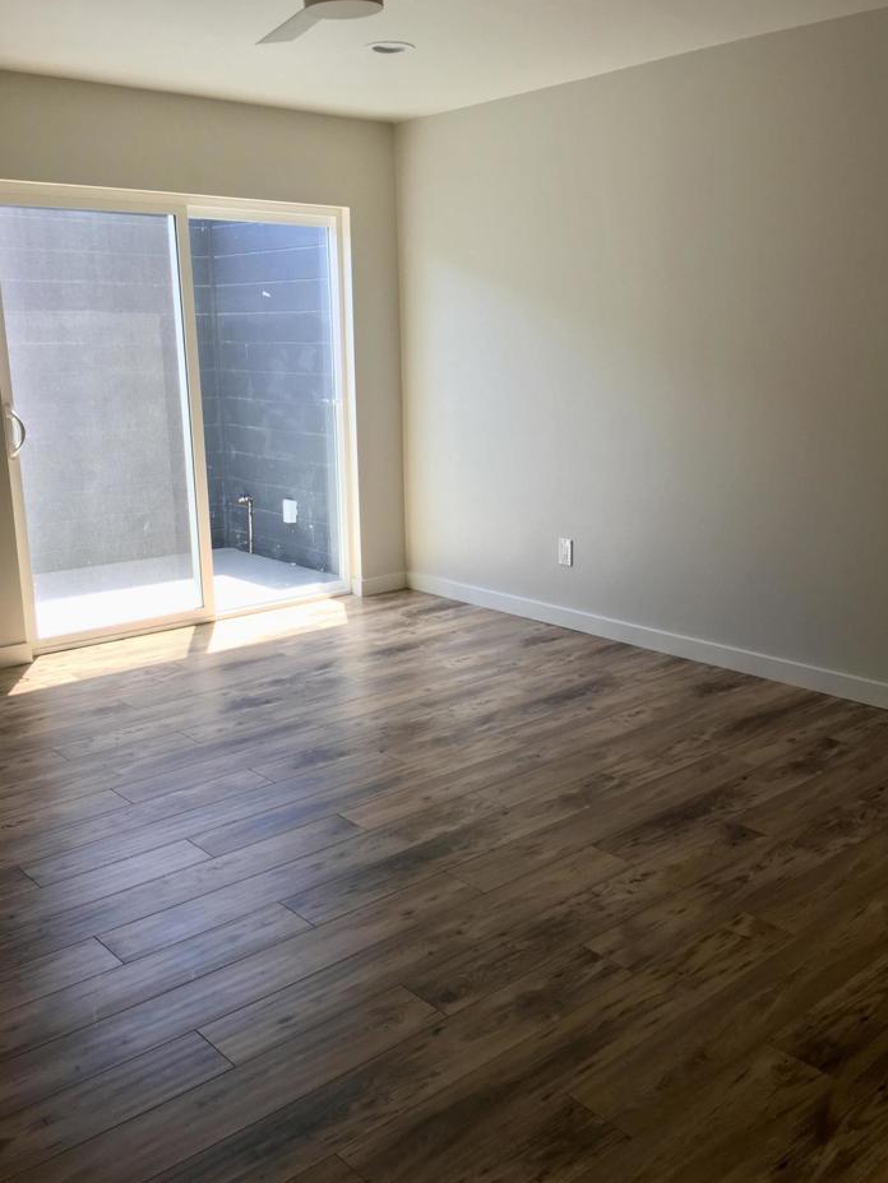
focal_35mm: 32
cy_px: 594
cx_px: 470
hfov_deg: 44.1
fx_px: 1095
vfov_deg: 56.8
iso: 32
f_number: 2.2
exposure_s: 1/40
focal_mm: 4.15
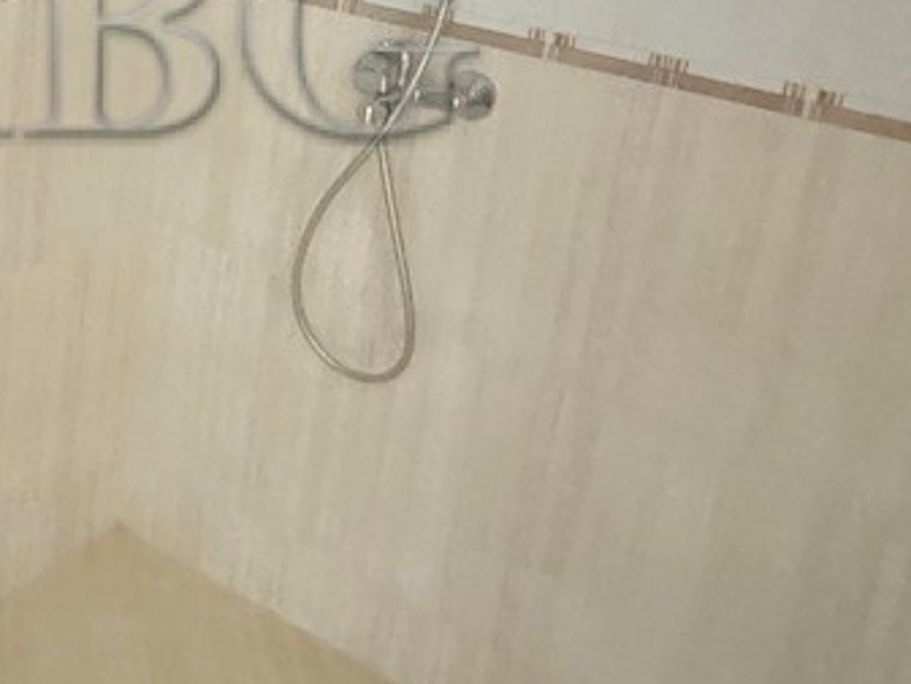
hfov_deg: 34.7
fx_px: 1316
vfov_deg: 27.9
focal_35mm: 50
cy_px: 54
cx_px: 3
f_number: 2.2
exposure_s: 1/34
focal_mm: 2.22
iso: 1600
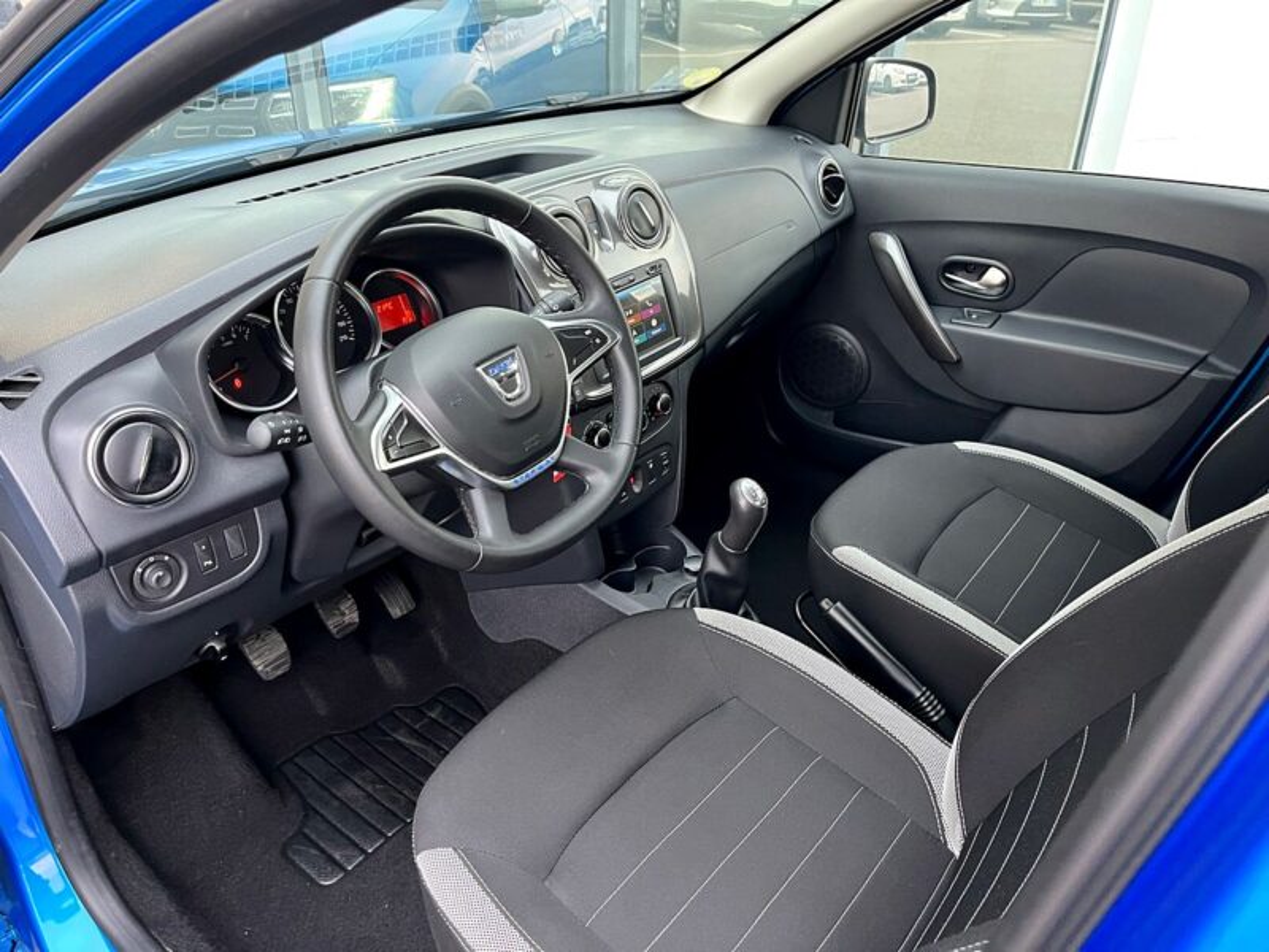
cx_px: 634
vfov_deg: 53.1
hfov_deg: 67.3
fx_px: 953
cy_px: 476
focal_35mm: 26
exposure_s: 1/50
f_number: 1.6
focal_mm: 5.1
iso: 250
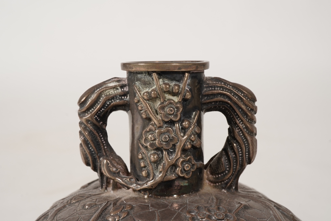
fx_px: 414
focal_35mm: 45
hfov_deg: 43.6
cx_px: 166
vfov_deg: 29.9
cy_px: 110
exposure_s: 1/125
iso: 400
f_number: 22
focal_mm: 30
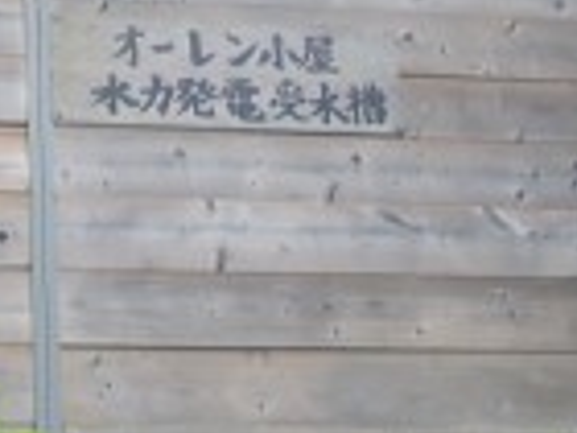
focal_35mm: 80
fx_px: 1333
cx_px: 87
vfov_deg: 18.4
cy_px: 285
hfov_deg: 23.9
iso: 200
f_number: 2
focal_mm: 4.5
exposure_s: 1/60
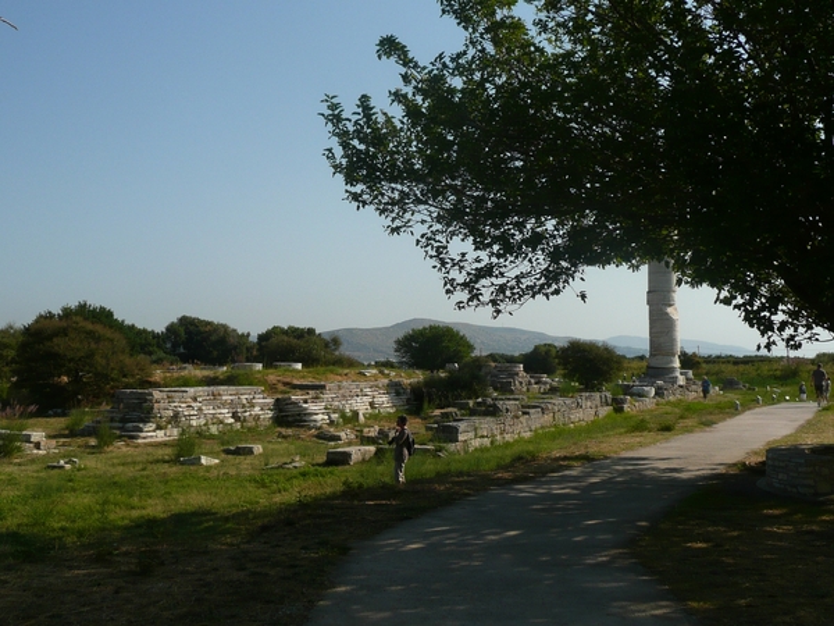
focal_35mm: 41
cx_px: 417
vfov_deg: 35.1
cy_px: 313
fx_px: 988
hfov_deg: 45.8
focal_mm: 5.5
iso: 100
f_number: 3.6
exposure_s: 1/1300
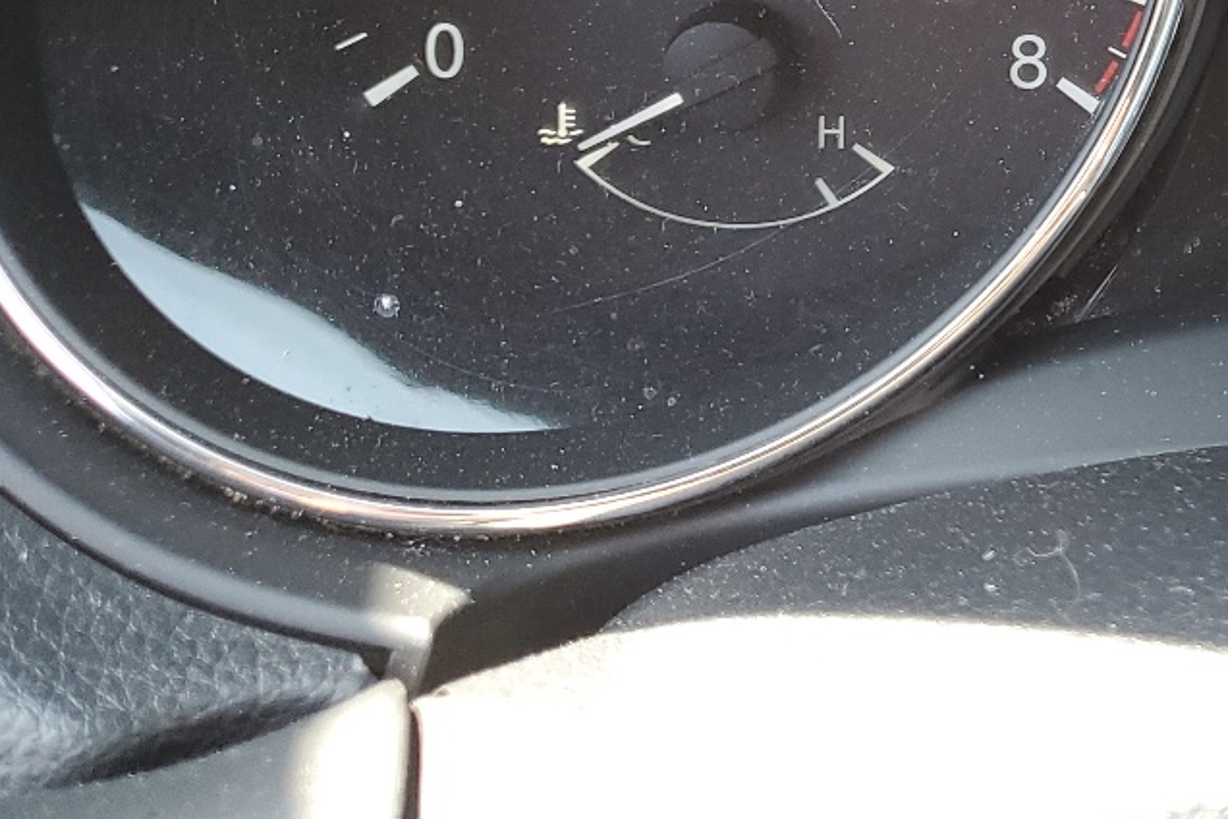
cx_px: 1500
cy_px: -211
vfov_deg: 18.7
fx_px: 2319
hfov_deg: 26.2
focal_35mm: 68
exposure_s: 1/120
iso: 82
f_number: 1.5
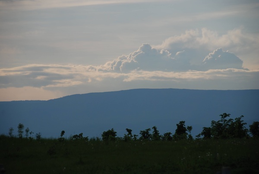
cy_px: 87
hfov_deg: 10.1
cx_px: 130
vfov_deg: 6.8
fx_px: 1459
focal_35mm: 202
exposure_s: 1/640
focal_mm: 135
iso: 100
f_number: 5.6
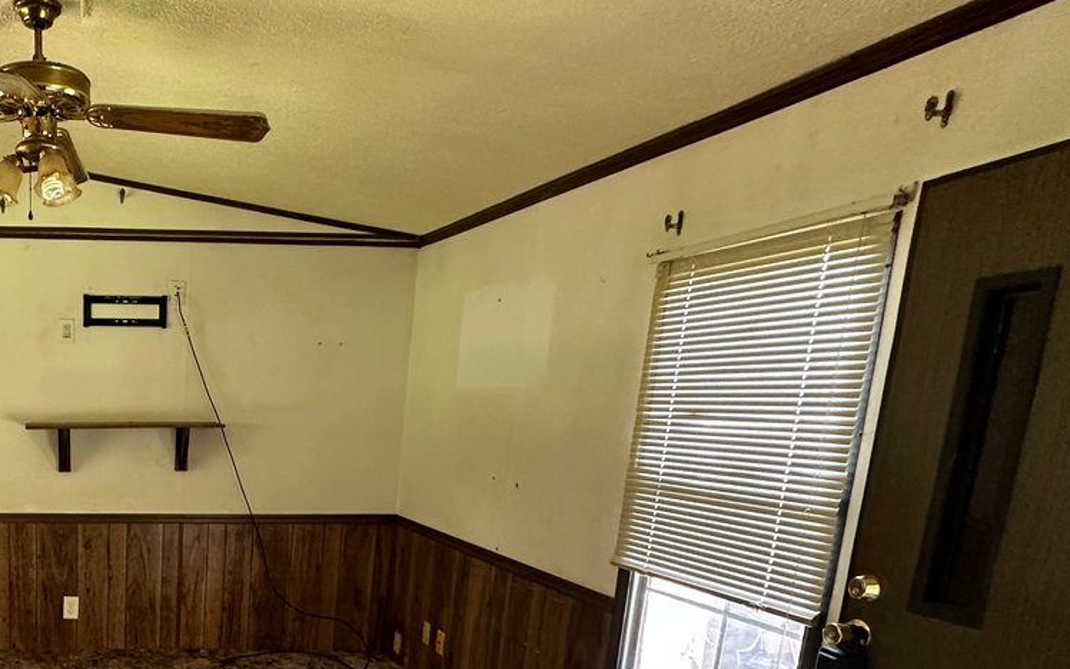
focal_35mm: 30
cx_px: 102
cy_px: 585
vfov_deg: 39.3
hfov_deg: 54.5
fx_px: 875
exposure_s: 1/67
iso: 320
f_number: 2.2
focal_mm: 2.22
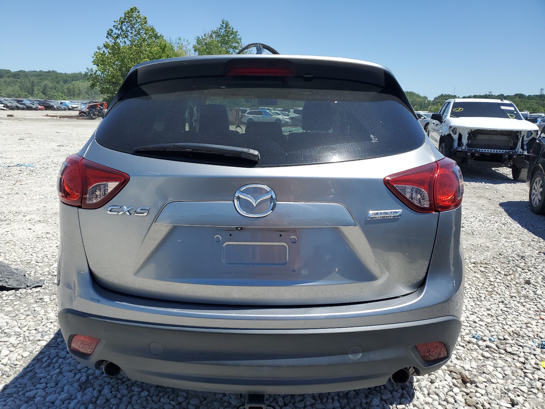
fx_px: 409
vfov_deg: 53.1
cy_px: 204
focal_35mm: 26
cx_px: 272
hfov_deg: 67.3
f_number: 1.5
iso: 50
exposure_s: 1/3333
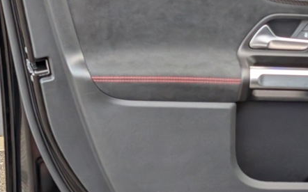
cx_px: 276
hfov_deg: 21.6
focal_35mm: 94
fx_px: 789
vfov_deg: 13.9
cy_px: 60
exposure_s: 1/104
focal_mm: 6.9
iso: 383
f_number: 1.68
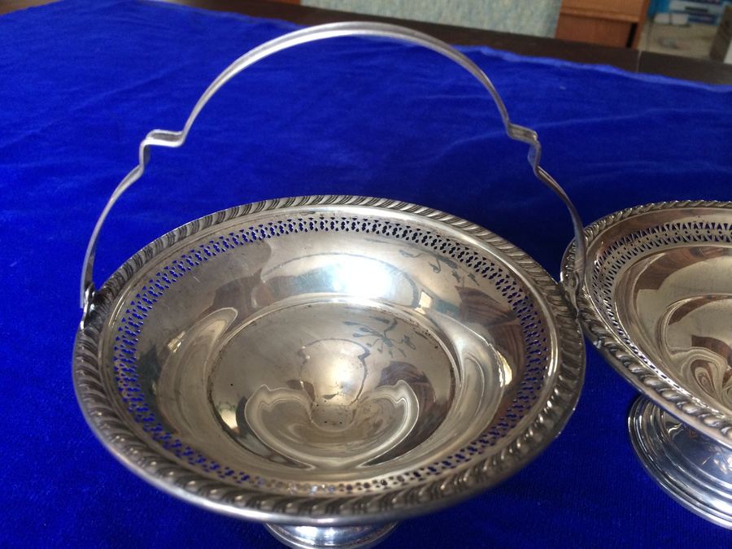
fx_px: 634
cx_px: 366
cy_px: 274
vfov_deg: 46.8
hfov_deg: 60.0
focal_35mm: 30
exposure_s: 1/30
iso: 125
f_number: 2.2
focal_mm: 4.12
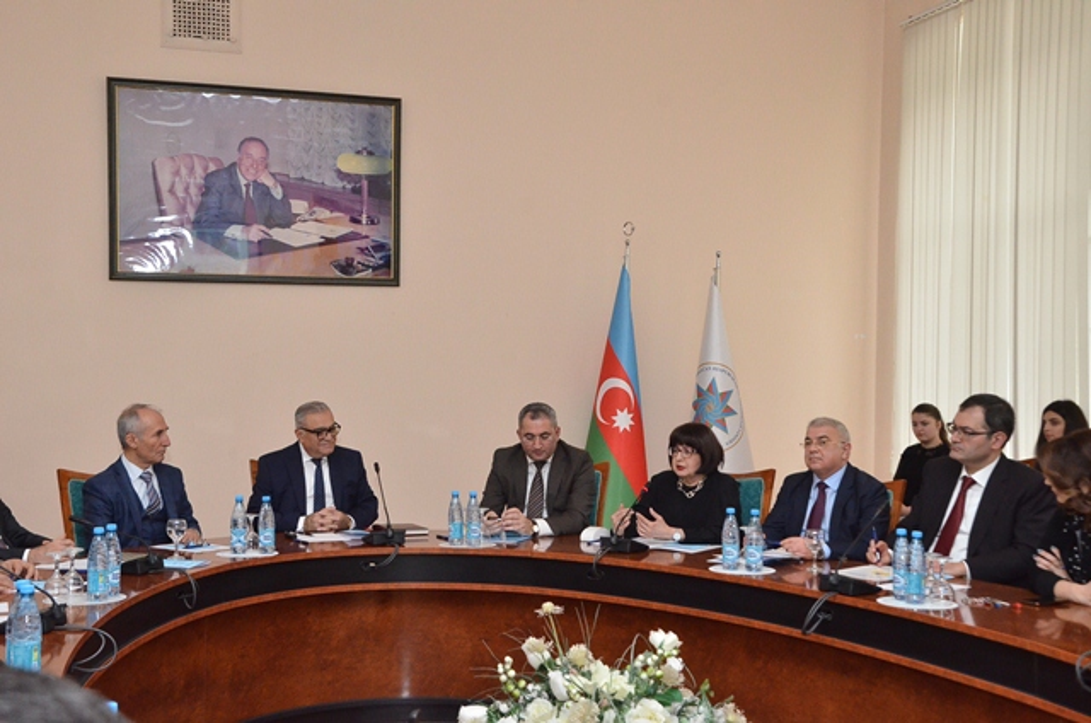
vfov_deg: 28.0
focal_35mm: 48
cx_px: 546
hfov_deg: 41.2
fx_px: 1452
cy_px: 362
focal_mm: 32
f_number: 8
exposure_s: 1/160
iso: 3200
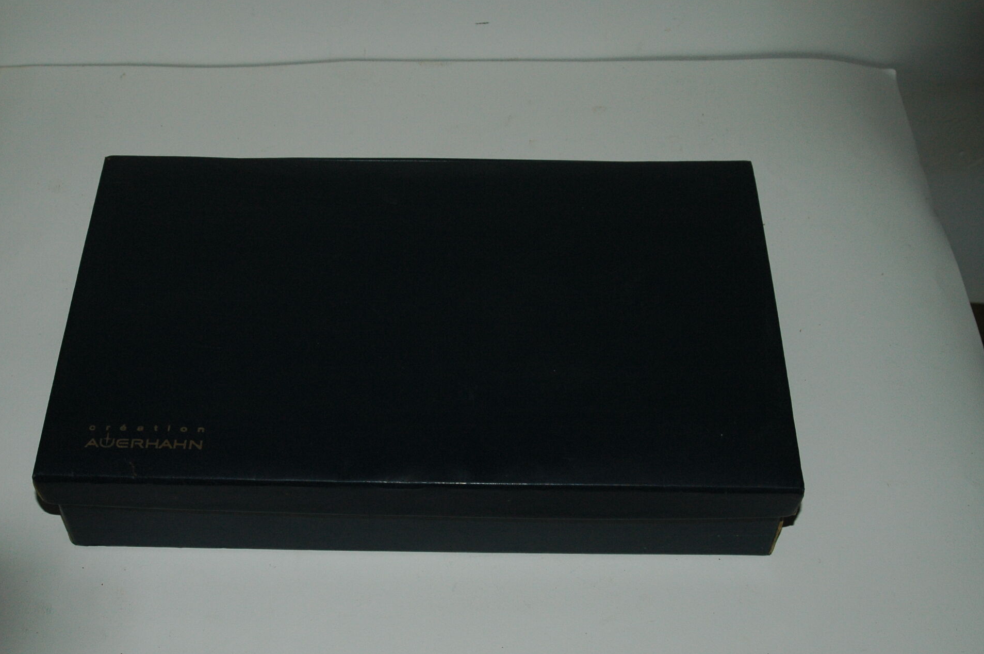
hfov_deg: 36.5
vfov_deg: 24.7
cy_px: 347
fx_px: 1490
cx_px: 417
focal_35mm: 55
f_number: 7.1
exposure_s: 1/125
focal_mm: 31
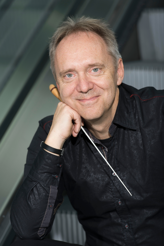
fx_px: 1297
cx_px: 82
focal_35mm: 190
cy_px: 123
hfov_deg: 7.2
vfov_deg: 10.8
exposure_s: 1/250
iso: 100
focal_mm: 190
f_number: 5.6
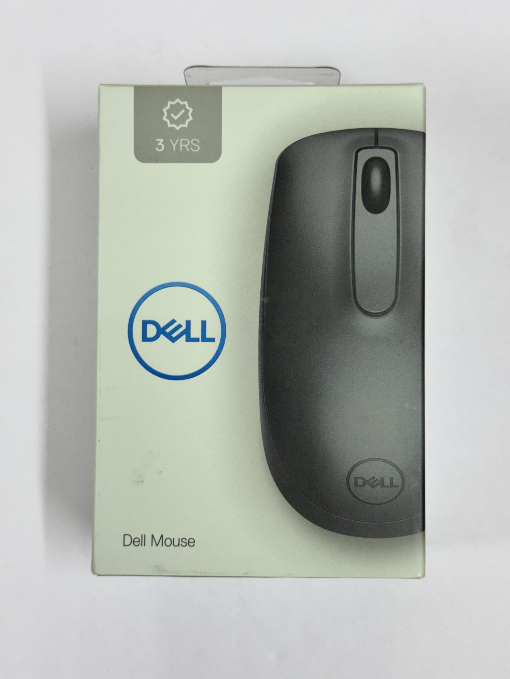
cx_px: 255
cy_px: 340
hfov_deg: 30.3
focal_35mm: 48
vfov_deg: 39.7
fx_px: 943
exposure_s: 1/100
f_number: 1.78
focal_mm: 6.76
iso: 80
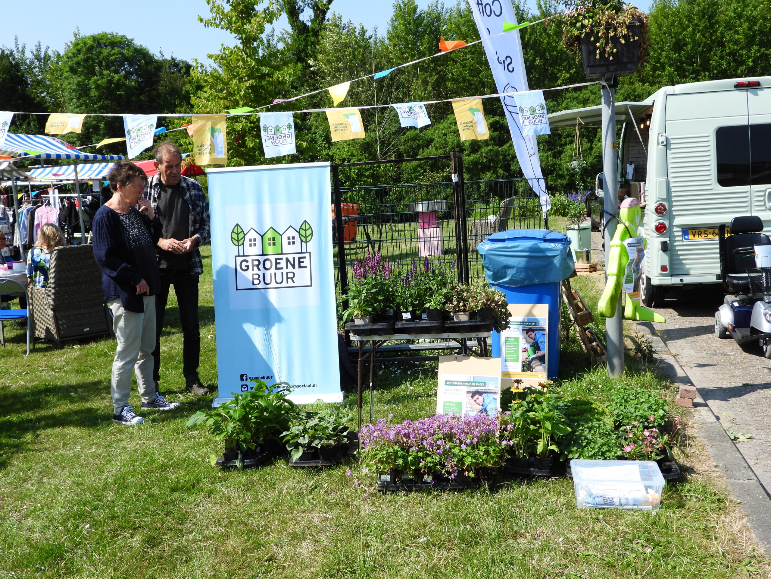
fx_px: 913
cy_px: 290
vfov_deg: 35.1
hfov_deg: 45.8
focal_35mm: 41
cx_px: 386
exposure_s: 1/1250
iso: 100
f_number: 3.2
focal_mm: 7.4
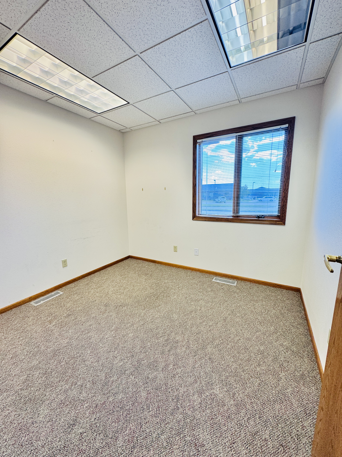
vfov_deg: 102.1
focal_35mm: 14
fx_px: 184
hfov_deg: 85.7
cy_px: 228
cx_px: 171
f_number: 2.2
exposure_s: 1/120
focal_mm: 2.22
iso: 80
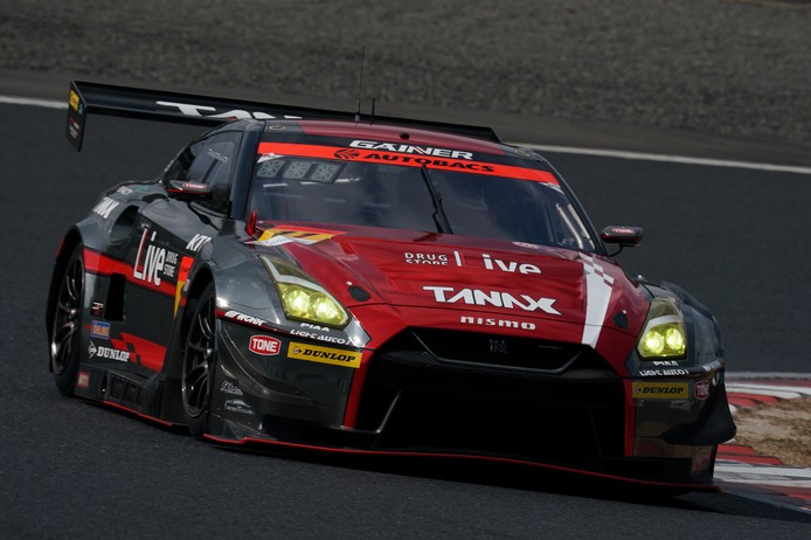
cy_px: 269
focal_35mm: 519
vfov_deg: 2.6
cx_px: 413
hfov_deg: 4.0
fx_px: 11686
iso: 200
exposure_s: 1/800
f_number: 11
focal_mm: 500
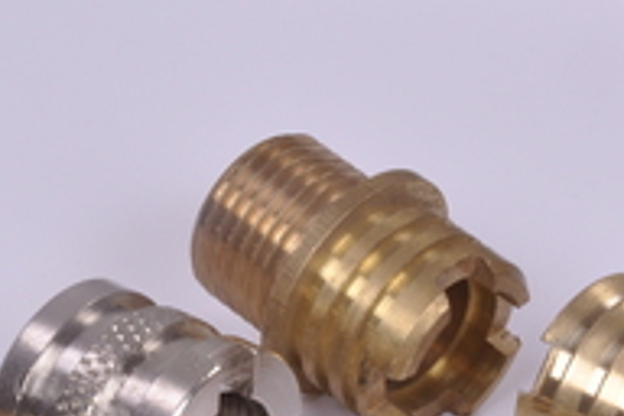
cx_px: 205
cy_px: 436
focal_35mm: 273
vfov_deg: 5.0
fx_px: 4732
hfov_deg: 7.5
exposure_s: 1/125
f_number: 36
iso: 200
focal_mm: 70
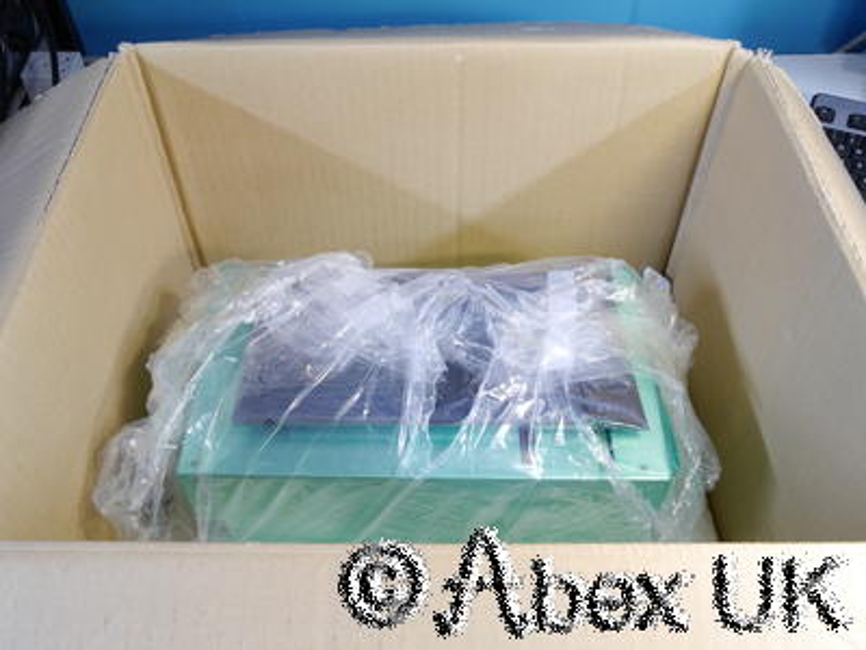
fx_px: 851
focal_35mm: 34
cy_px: 325
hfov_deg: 54.0
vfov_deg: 41.8
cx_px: 433
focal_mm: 17
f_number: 16
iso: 400
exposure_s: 1
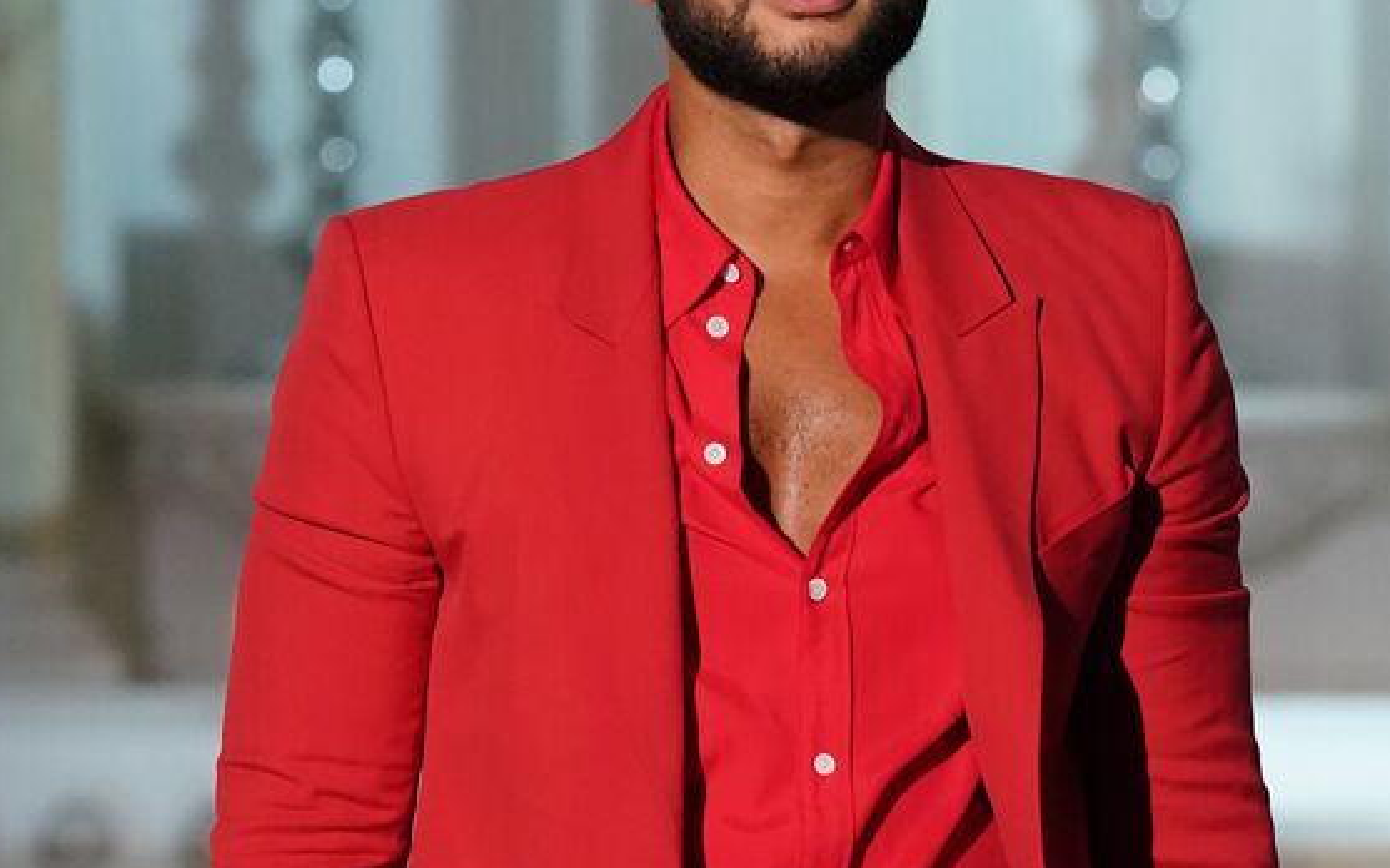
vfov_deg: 2.4
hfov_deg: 3.9
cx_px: 754
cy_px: 491
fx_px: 20568
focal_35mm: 543
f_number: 4
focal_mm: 200
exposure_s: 1/400
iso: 5000
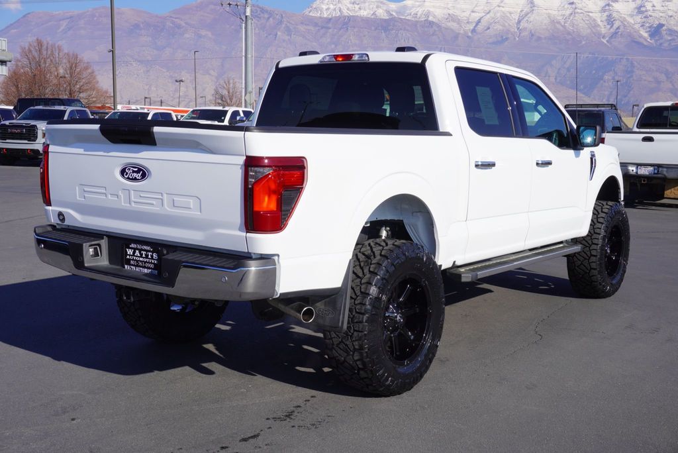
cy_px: 226
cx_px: 339
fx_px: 820
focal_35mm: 44
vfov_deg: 30.9
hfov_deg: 44.9
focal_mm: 29
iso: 100
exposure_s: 1/200
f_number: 11
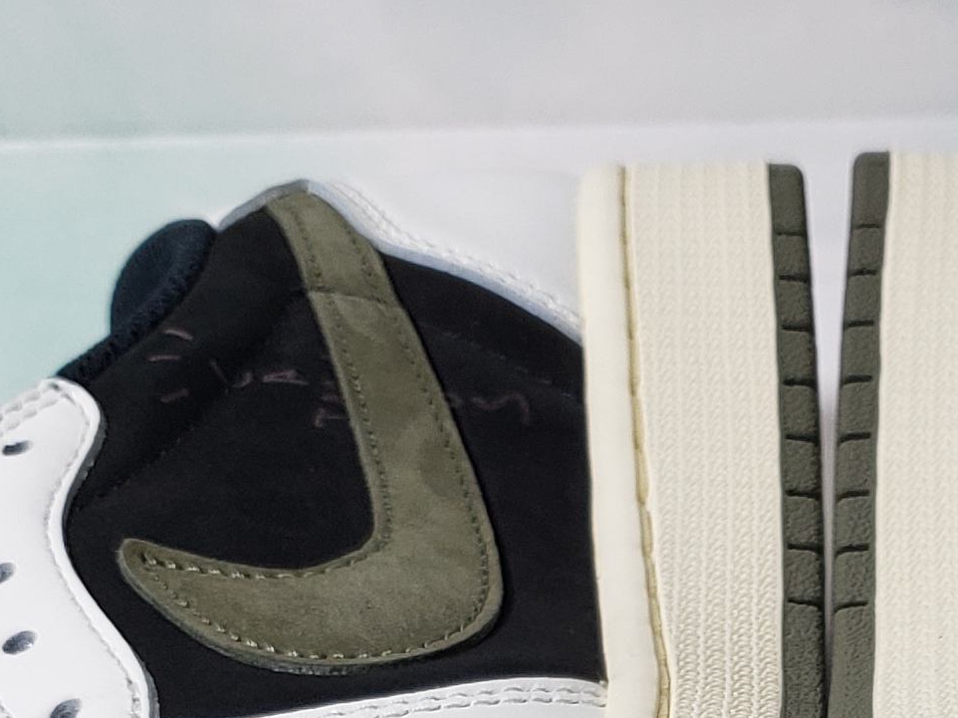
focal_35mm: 109
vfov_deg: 12.7
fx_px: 3016
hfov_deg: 17.7
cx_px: 927
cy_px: 1154
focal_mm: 4.3
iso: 50
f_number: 1.5
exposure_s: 1/460
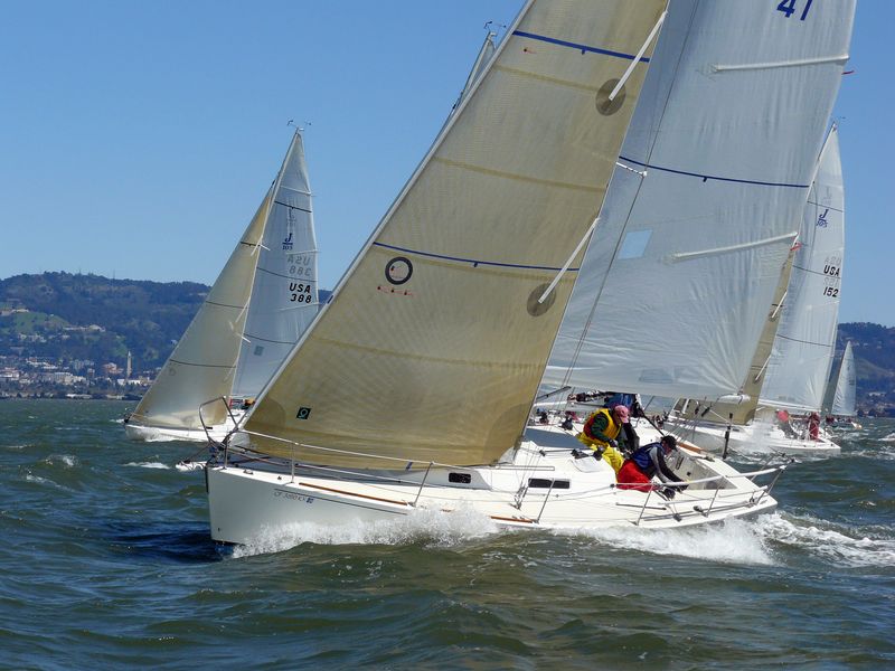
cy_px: 336
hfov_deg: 16.1
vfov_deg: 12.1
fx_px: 3154
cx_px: 448
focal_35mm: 122
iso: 100
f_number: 5.6
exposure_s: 1/800
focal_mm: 20.3
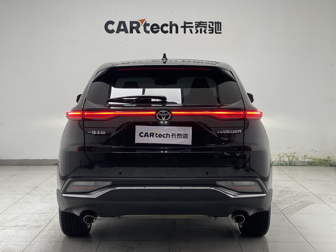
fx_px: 621
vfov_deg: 22.9
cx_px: 168
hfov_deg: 30.3
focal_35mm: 64
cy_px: 126
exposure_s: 1/100
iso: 100
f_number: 2.2
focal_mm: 7.5
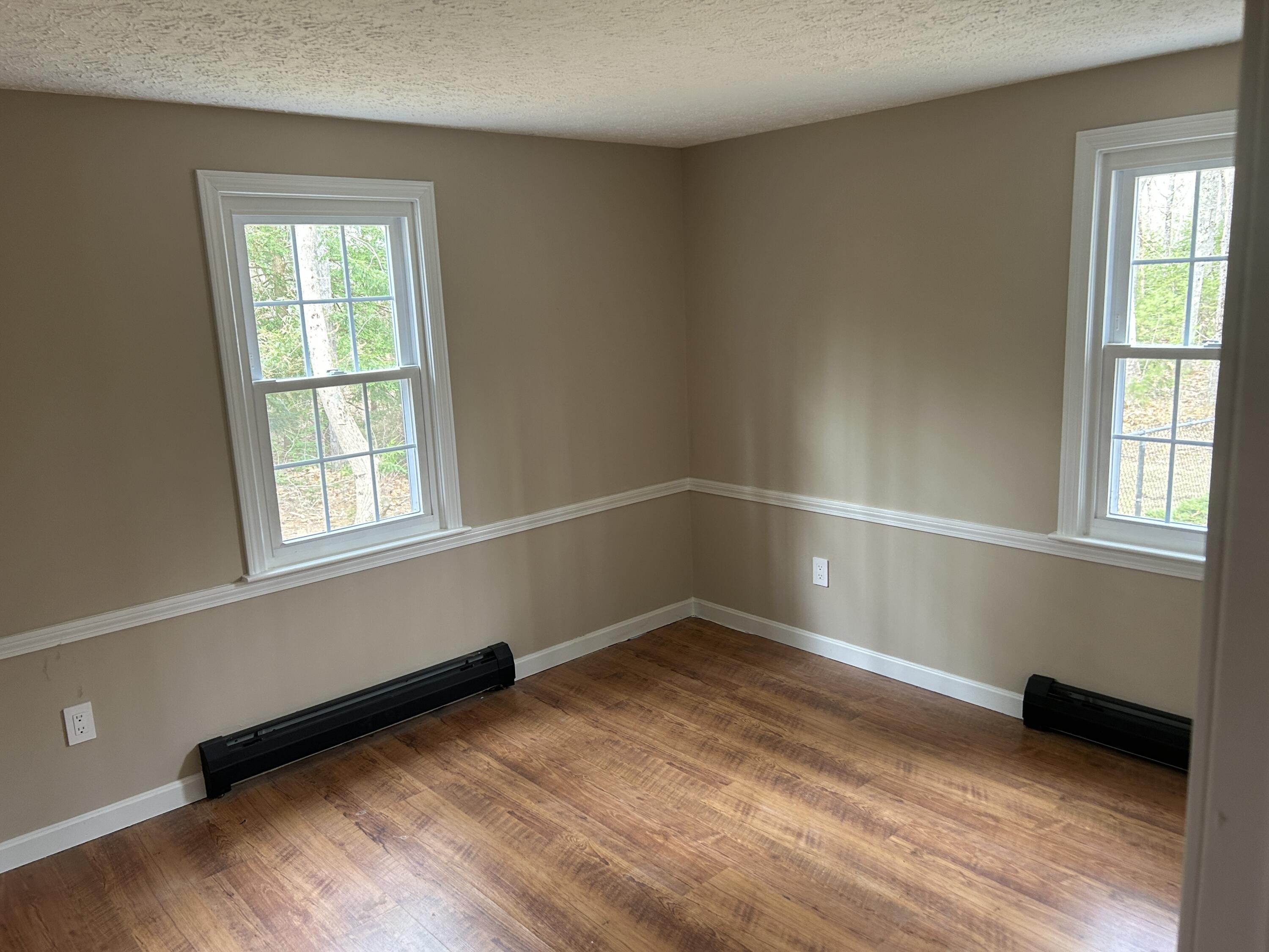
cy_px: 476
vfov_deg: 53.1
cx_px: 634
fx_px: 953
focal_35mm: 26
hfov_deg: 67.3
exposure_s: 1/60
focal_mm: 5.7
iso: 125
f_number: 1.5
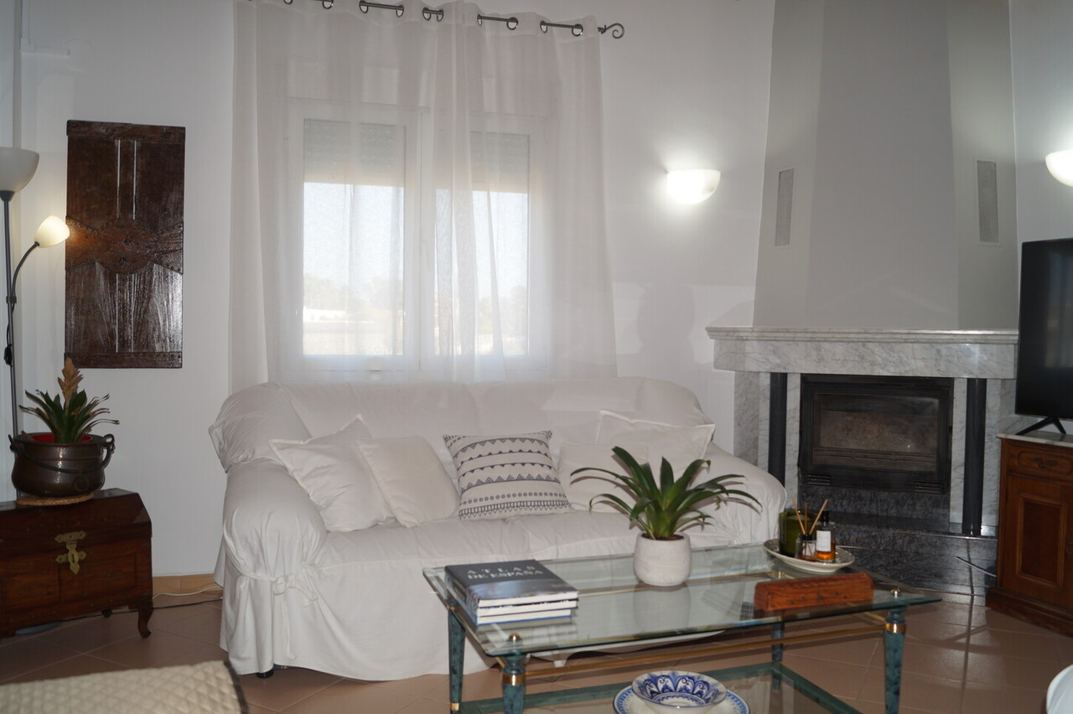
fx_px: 894
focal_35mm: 30
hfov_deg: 62.0
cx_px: 536
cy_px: 357
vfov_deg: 43.6
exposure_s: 1/60
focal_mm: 20
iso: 100
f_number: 4
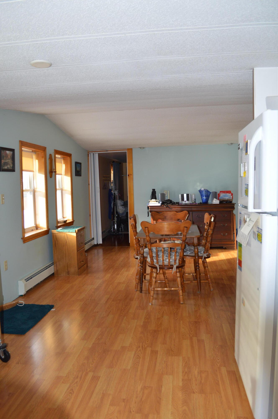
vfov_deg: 67.4
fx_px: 313
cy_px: 210
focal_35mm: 27
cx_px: 139
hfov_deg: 47.8
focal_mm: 18
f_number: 4
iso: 400
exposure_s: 1/80
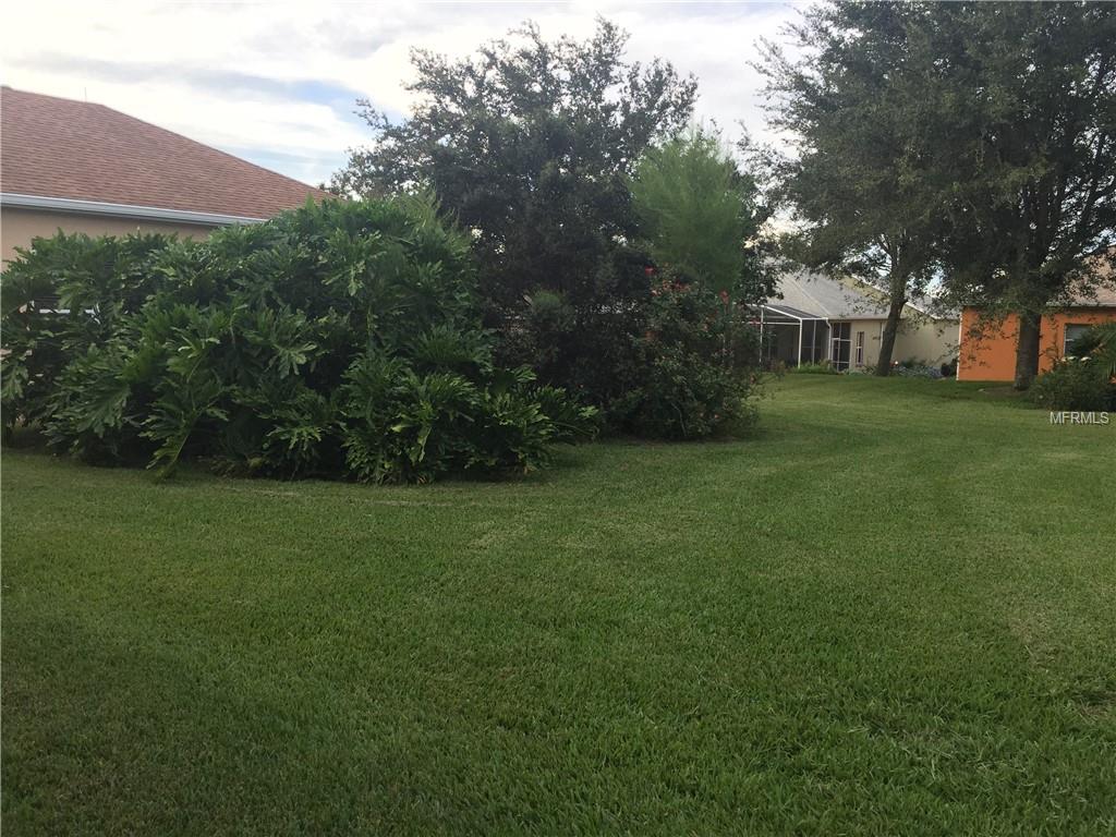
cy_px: 418
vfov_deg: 48.2
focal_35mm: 29
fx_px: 935
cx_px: 558
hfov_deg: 61.7
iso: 32
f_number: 2.2
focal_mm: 4.15
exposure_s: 1/295
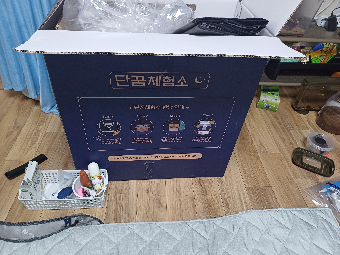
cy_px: 128
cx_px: 170
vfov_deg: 54.9
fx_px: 246
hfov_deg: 69.4
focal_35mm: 25
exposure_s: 1/40
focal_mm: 4.65
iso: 320
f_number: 1.8
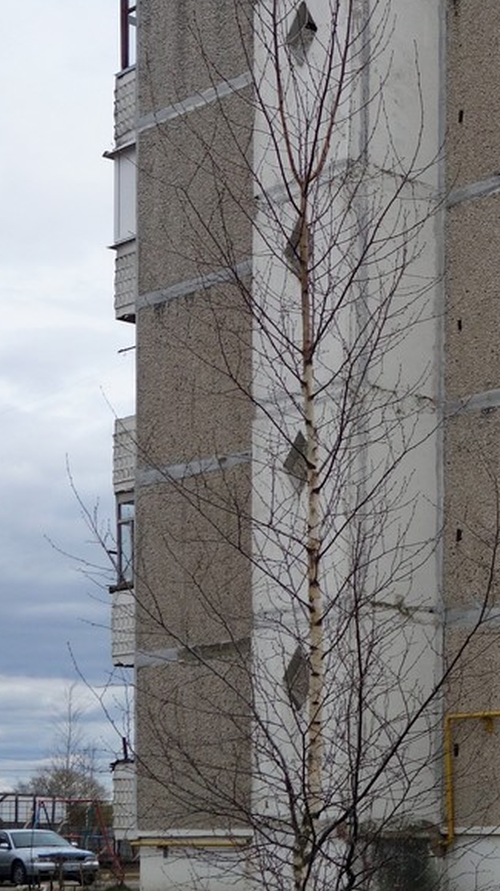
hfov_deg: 14.3
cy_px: 222
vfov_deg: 29.3
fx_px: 1676
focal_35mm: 71
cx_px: 992
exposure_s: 1/500
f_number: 5.6
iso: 125
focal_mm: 10.4
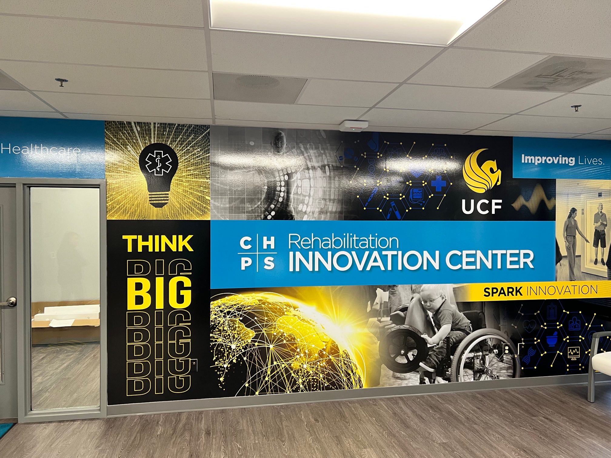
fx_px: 459
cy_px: 229
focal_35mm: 26
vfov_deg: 53.1
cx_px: 306
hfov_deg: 67.3
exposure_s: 1/60
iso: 100
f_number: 1.5
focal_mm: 5.7
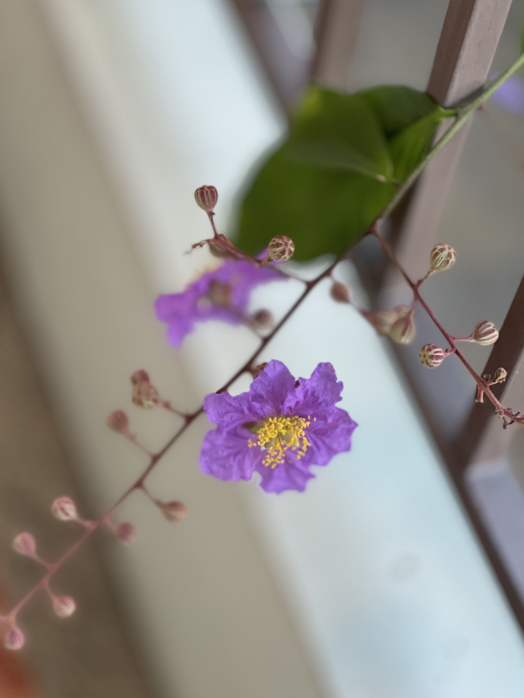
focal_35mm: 84
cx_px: 243
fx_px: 1695
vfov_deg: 23.3
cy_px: 363
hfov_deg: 17.6
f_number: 2.8
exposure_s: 1/92
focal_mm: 9
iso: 250
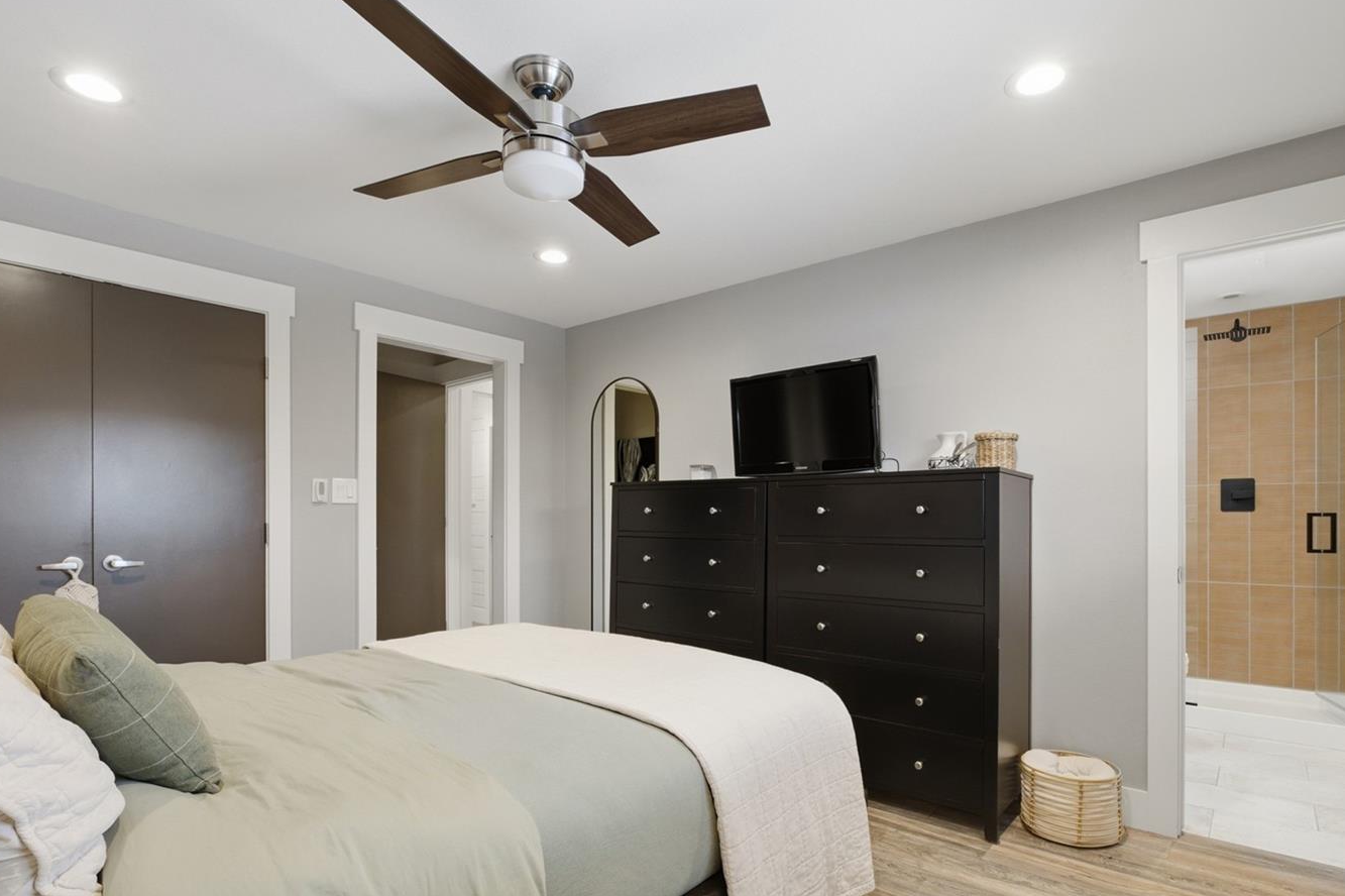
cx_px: 697
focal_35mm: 18
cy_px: 515
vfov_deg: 67.0
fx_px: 672
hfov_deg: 90.0
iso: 200
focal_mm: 10
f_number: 9
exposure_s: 1/15
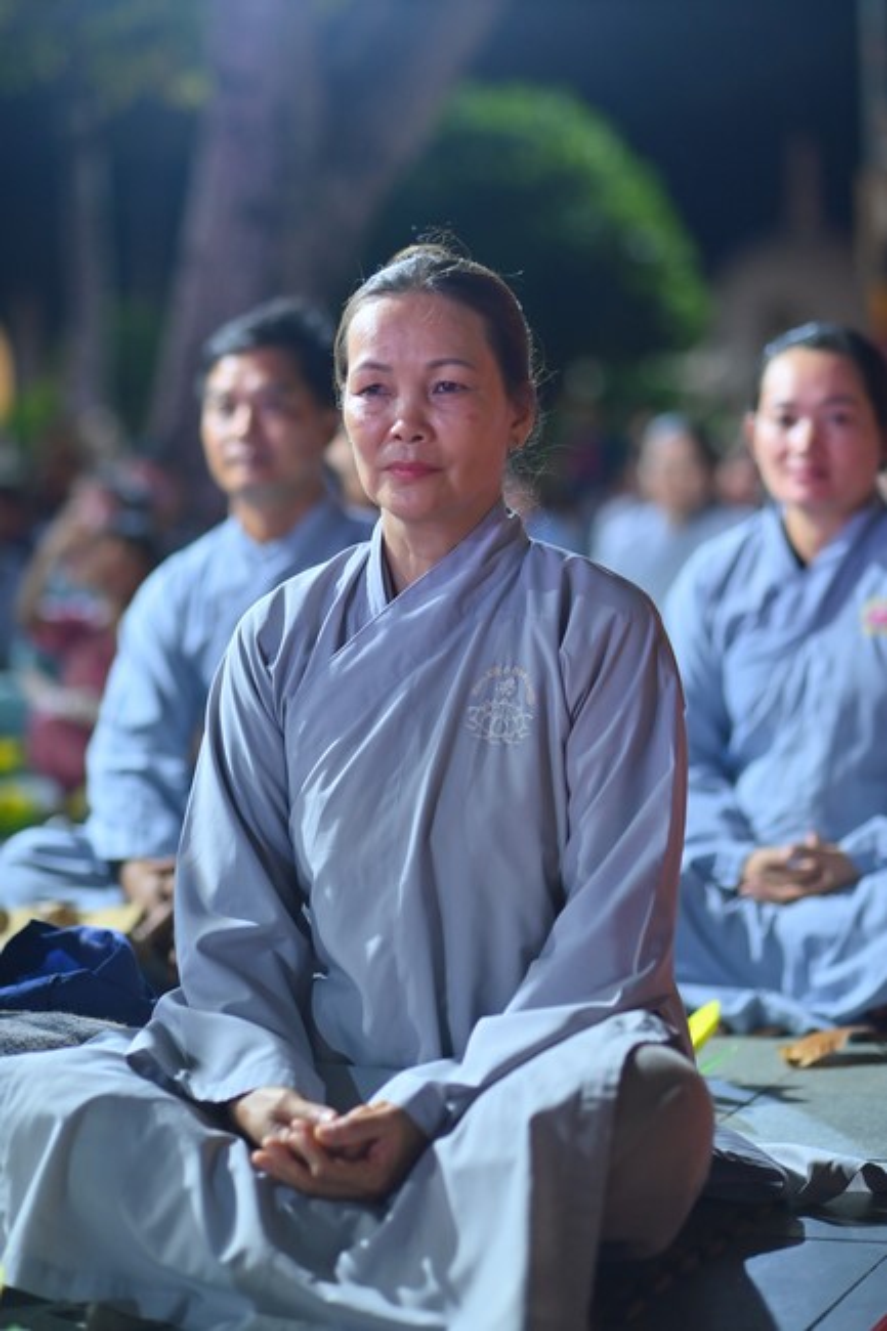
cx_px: 444
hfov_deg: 16.1
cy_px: 666
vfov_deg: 23.9
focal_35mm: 85
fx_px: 3143
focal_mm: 85
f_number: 2.2
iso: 640
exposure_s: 1/100
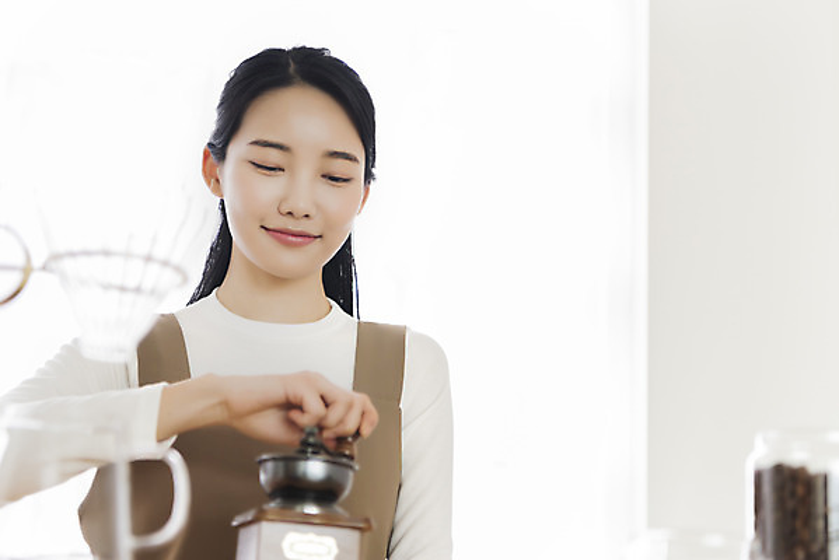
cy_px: 280
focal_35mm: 52
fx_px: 1212
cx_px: 420
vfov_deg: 26.0
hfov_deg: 38.2
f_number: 2.8
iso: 500
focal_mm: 52
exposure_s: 1/125
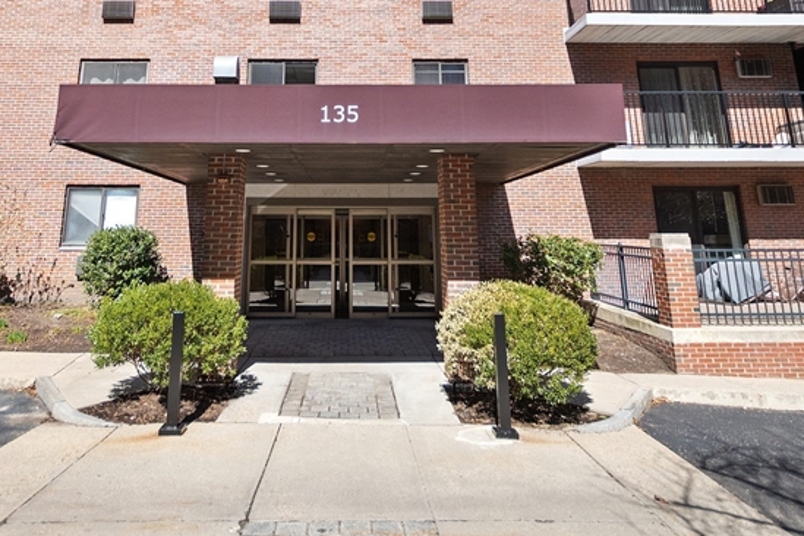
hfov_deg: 65.1
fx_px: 625
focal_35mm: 28
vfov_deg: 42.1
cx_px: 343
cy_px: 40
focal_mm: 10
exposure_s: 1/4000
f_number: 3.5
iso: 400
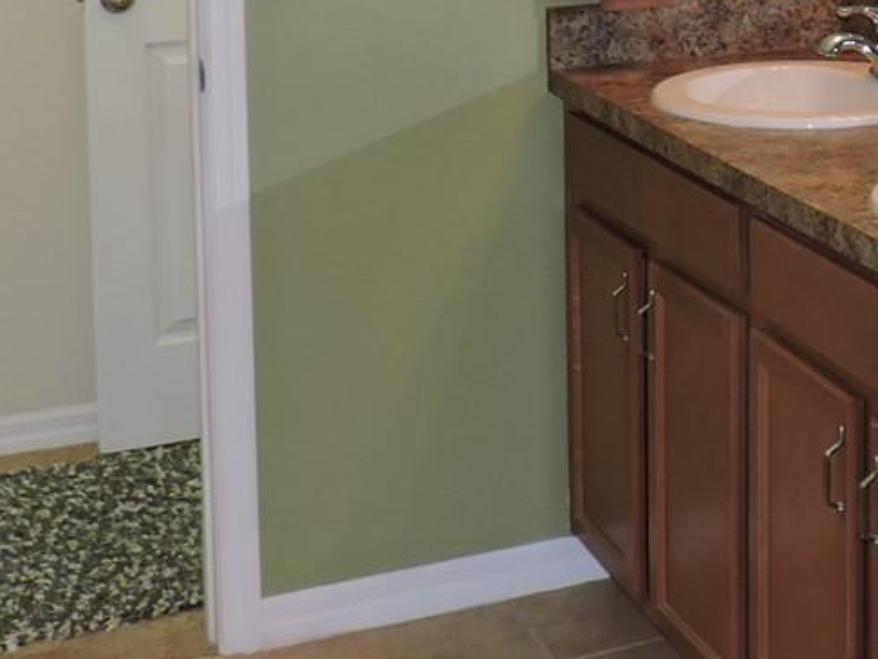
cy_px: -148
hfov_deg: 23.2
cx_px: 965
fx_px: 2005
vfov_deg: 17.7
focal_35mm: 79
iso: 200
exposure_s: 1/30
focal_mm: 4.3
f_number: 3
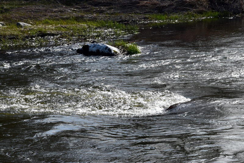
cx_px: 122
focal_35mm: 112
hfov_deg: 18.2
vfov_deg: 12.2
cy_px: 82
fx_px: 763
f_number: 10
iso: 400
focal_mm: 75
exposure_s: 1/320
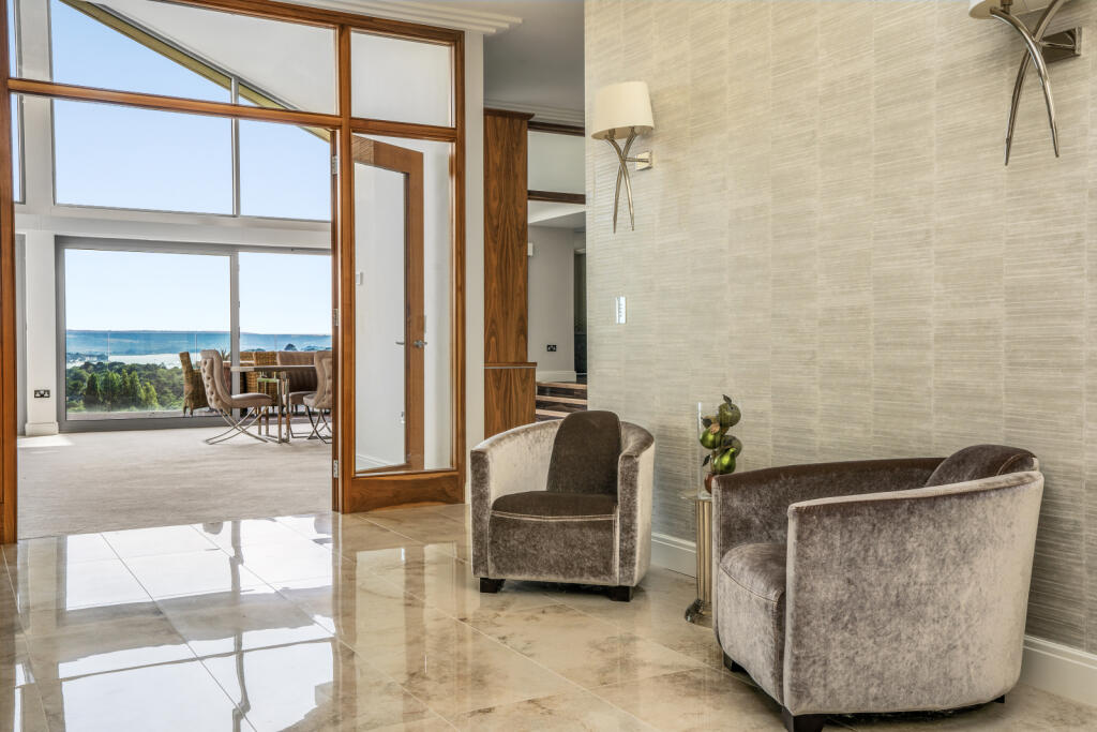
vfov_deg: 37.9
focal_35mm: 35
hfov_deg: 54.4
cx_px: 548
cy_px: 366
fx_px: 1067
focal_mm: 35
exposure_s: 1/15
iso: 200
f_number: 11
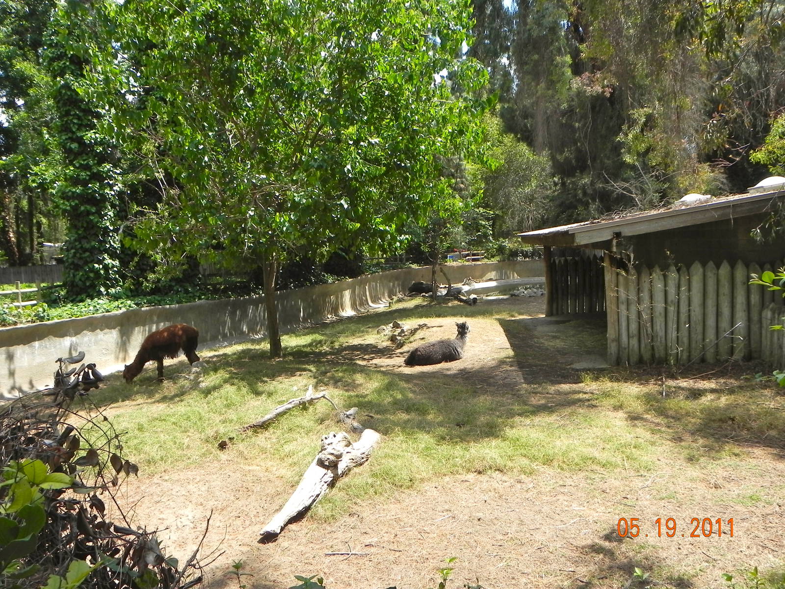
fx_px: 658
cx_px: 392
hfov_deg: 61.7
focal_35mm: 29
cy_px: 294
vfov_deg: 48.2
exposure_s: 1/270
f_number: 5.6
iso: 160
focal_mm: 5.2
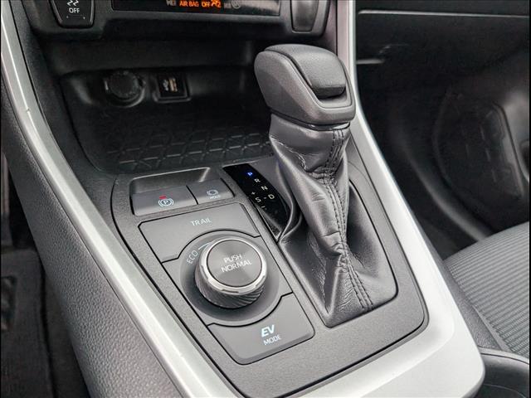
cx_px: 266
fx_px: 368
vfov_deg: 56.8
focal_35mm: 24
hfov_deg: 71.6
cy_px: 199
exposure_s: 1/526
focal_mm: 6.9
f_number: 1.68
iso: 276
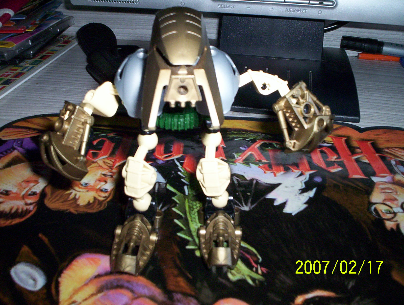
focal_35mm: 38
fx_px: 445
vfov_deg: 37.9
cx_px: 202
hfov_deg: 48.9
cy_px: 152
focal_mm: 4.99
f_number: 4.5
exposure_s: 1/60
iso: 140
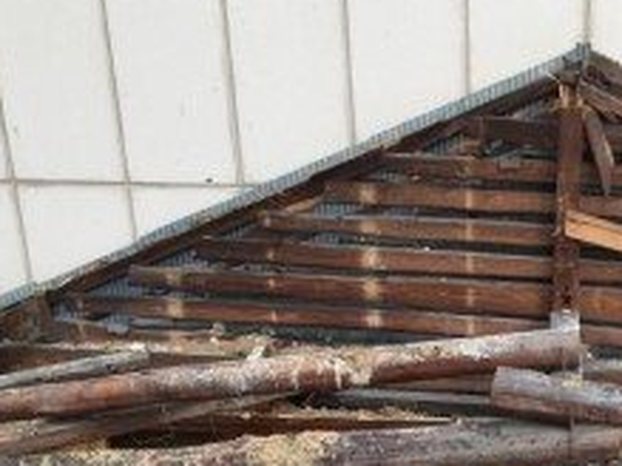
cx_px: 560
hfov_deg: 32.2
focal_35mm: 57
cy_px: 416
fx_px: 1024
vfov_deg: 24.9
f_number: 2.2
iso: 25
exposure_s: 1/152
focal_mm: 4.15
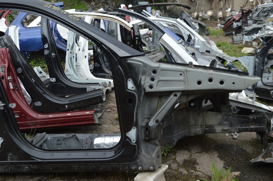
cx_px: 136
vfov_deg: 36.8
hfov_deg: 53.2
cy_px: 90
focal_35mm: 36
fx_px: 273
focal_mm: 24
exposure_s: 1/200
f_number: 7.1
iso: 100
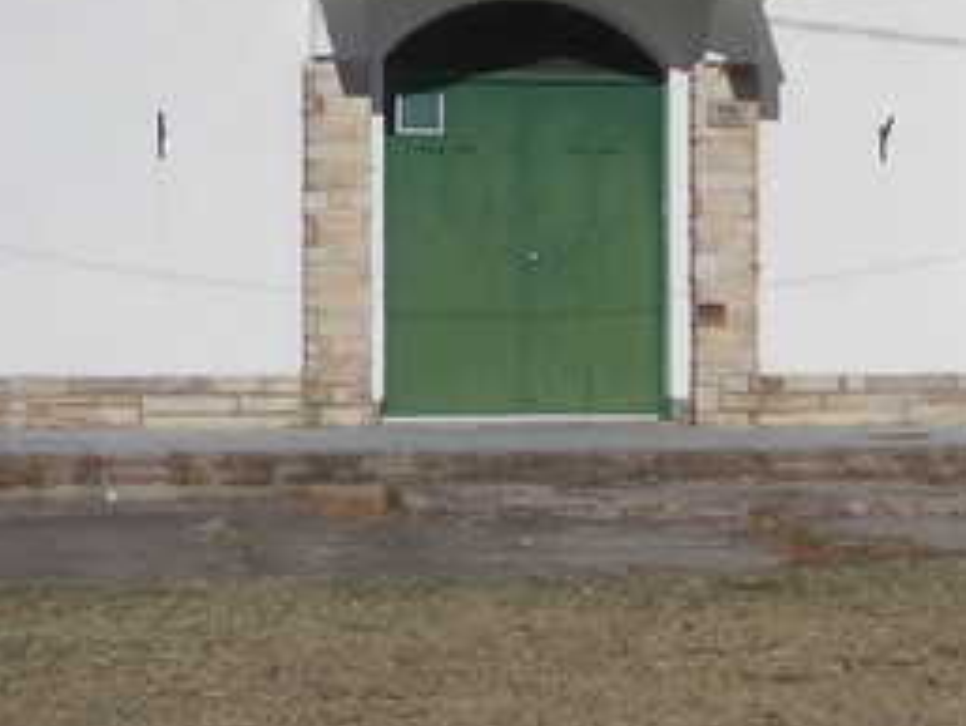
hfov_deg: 15.4
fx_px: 3574
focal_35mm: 128
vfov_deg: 11.6
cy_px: 150
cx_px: 564
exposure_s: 1/800
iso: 80
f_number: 6.5
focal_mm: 6.1
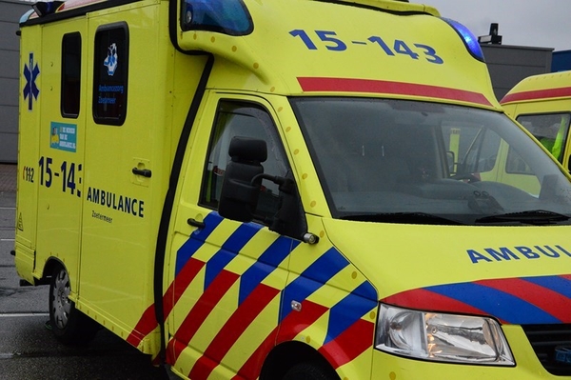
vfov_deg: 23.7
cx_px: 286
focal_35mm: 57
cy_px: 190
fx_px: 903
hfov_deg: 35.1
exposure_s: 1/2000
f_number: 8
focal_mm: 38
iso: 3200
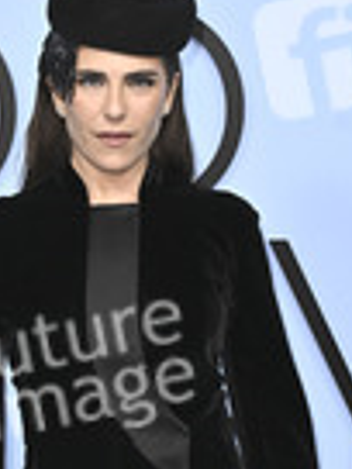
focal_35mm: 113
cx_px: 117
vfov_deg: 16.7
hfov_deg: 13.1
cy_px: 555
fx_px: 1532
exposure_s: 1/320
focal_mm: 40
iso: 1600
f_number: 6.3
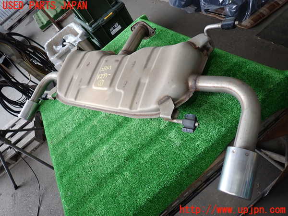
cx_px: 144
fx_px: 208
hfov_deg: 69.4
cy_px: 108
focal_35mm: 25
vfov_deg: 54.9
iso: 100
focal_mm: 4.5
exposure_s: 1/60
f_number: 2
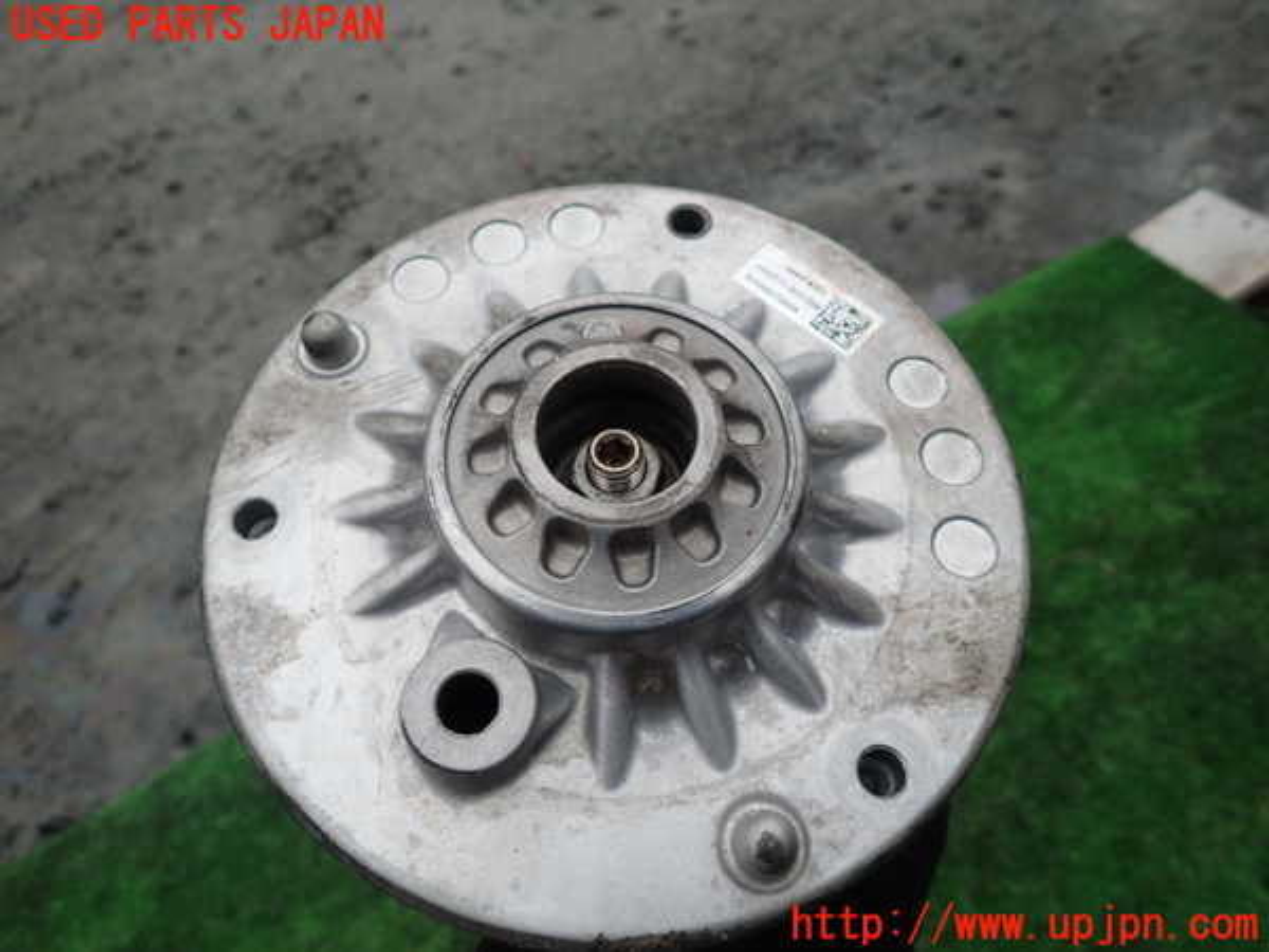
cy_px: 476
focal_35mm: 25
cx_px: 634
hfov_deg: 69.4
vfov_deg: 54.9
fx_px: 916
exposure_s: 1/50
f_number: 2
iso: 200
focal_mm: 4.5
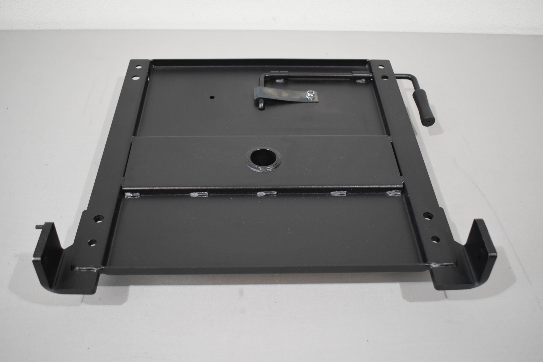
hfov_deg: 53.1
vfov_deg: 36.9
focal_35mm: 36
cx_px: 272
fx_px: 543
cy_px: 181
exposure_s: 1/125
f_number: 4
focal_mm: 24
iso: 800
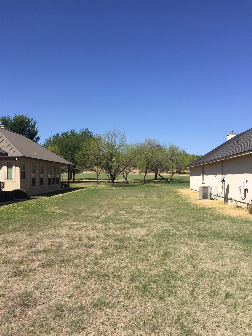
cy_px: 168
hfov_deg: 48.2
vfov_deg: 61.7
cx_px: 126
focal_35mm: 29
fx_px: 281
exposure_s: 1/2083
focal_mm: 4.15
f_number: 2.2
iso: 32
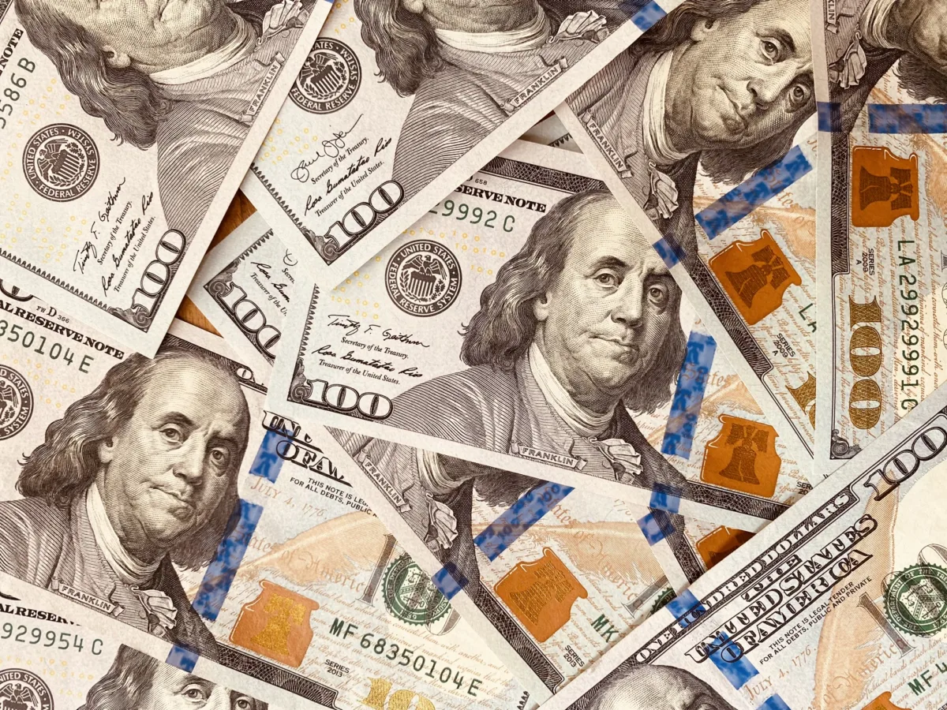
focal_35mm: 26
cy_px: 355
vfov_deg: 53.1
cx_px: 474
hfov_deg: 67.3
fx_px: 711
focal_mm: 4.25
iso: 100
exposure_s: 1/121
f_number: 1.8
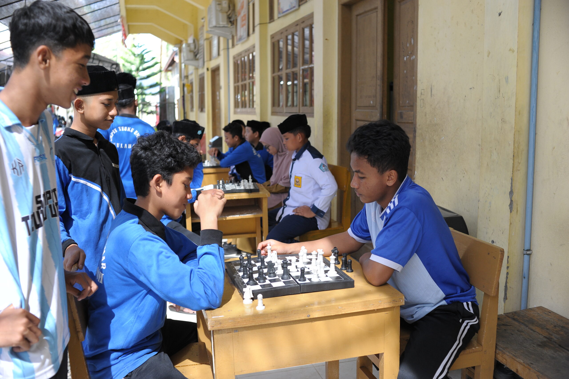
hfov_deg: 54.5
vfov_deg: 37.8
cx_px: 284
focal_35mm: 35
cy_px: 190
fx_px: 553
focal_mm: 35
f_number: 2.8
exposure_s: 1/640
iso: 1000
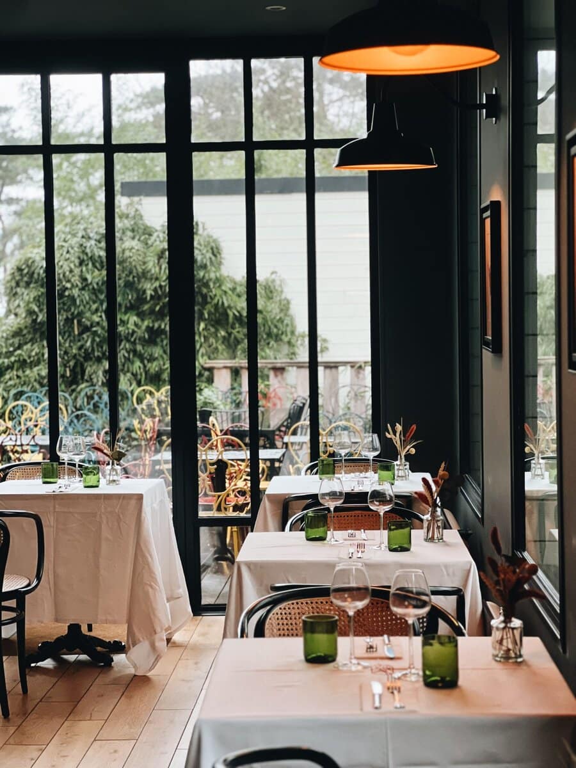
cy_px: 384
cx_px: 288
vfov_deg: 25.3
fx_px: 1708
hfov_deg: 19.1
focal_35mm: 77
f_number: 2.8
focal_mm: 9
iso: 320
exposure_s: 1/33
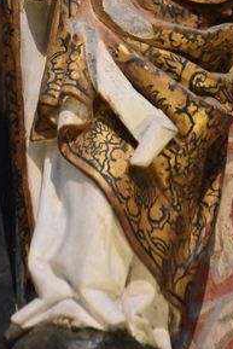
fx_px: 3347
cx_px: 136
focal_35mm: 345
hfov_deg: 4.0
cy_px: 21
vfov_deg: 6.0
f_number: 4.5
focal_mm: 95
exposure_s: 1/125
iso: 9000
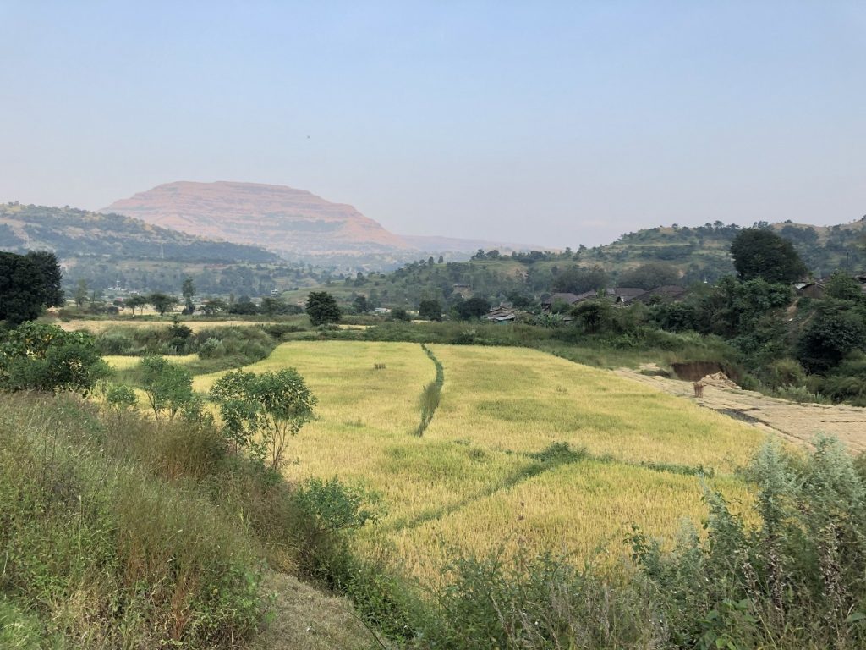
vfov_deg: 49.7
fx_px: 700
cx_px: 433
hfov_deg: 63.4
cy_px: 325
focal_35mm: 28
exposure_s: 1/177
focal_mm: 3.99
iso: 20
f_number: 1.8
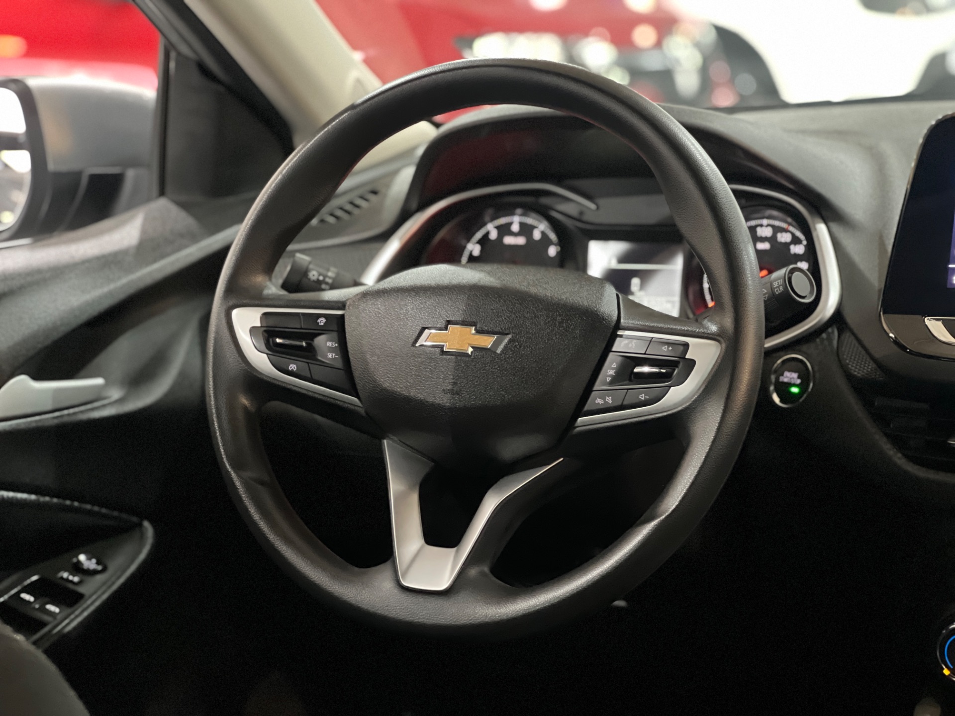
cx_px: 478
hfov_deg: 25.3
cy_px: 358
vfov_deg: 19.1
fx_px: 2124
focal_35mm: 77
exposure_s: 1/15
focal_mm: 9
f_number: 2.8
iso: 1000
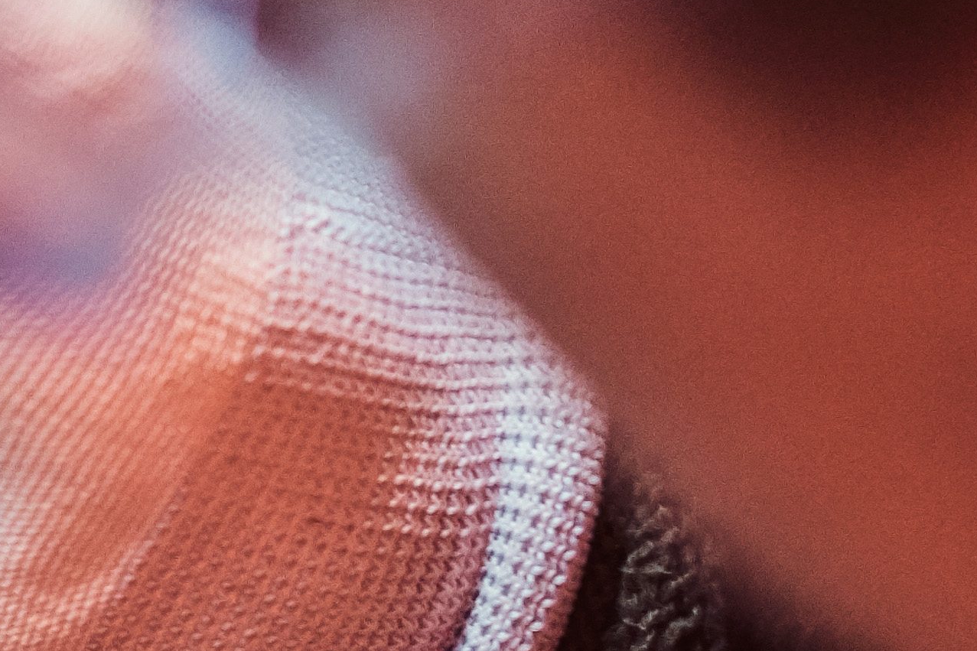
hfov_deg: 7.6
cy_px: 509
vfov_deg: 5.3
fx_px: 7028
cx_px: -1046
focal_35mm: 259
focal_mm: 35
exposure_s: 1/500
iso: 640
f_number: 2
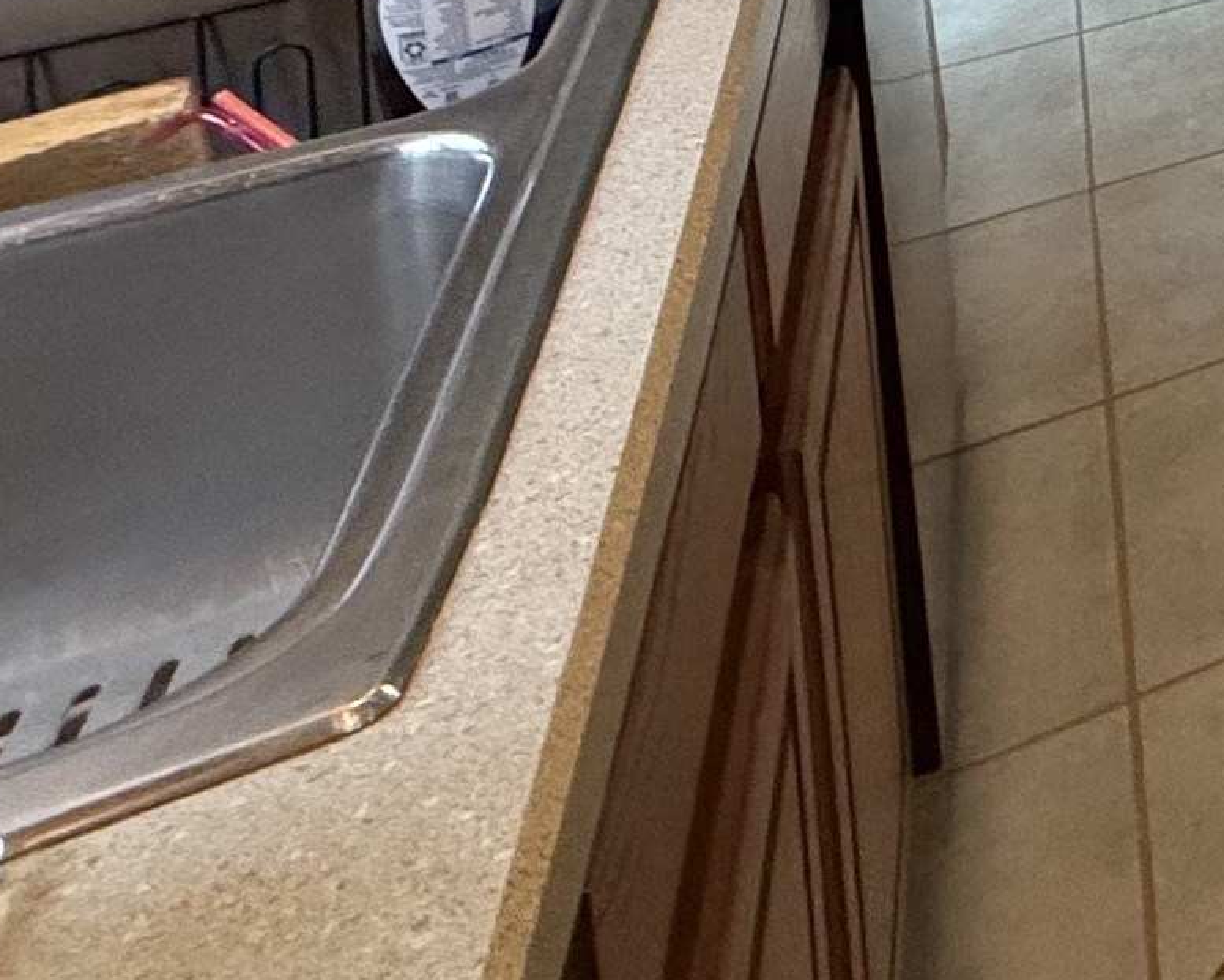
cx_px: 2294
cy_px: -755
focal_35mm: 54
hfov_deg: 20.9
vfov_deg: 20.5
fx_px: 1957
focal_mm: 2.22
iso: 500
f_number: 2.2
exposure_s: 1/120
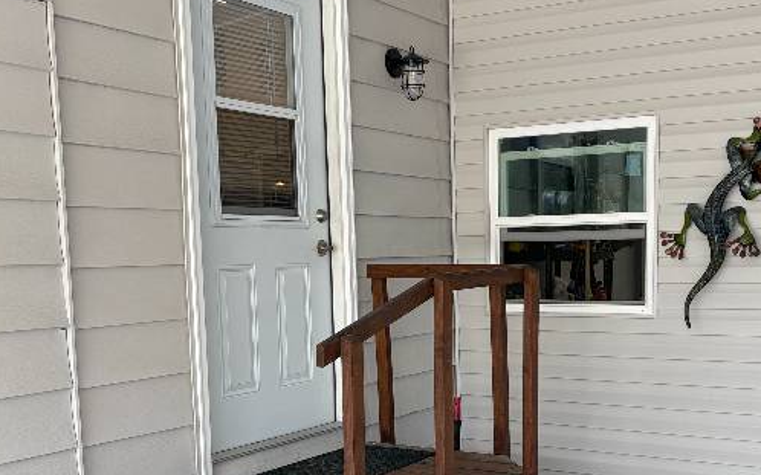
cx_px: 484
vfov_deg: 27.0
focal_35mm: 47
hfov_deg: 42.3
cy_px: 364
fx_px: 975
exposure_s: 1/216
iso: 40
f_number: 1.6
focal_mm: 5.96
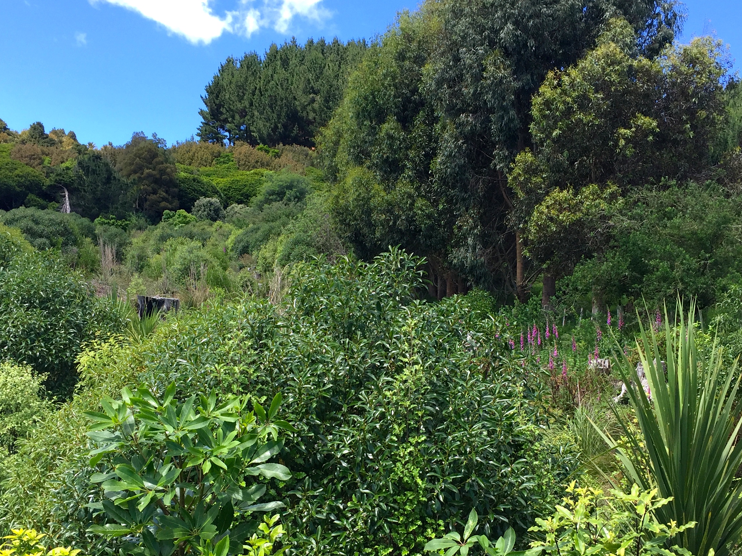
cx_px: 386
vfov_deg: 34.0
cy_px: 382
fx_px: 900
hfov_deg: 44.8
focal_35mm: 42
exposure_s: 1/682
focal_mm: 4.15
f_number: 2.2
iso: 32
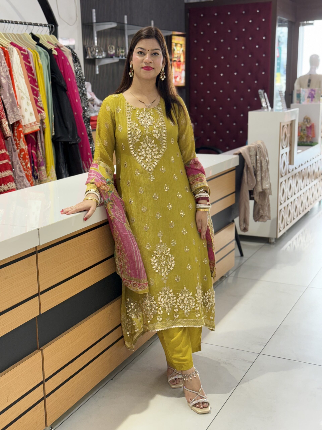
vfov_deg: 39.7
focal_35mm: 48
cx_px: 161
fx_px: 595
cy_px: 215
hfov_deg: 30.3
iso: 100
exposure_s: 1/100
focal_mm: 6.76
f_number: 1.78
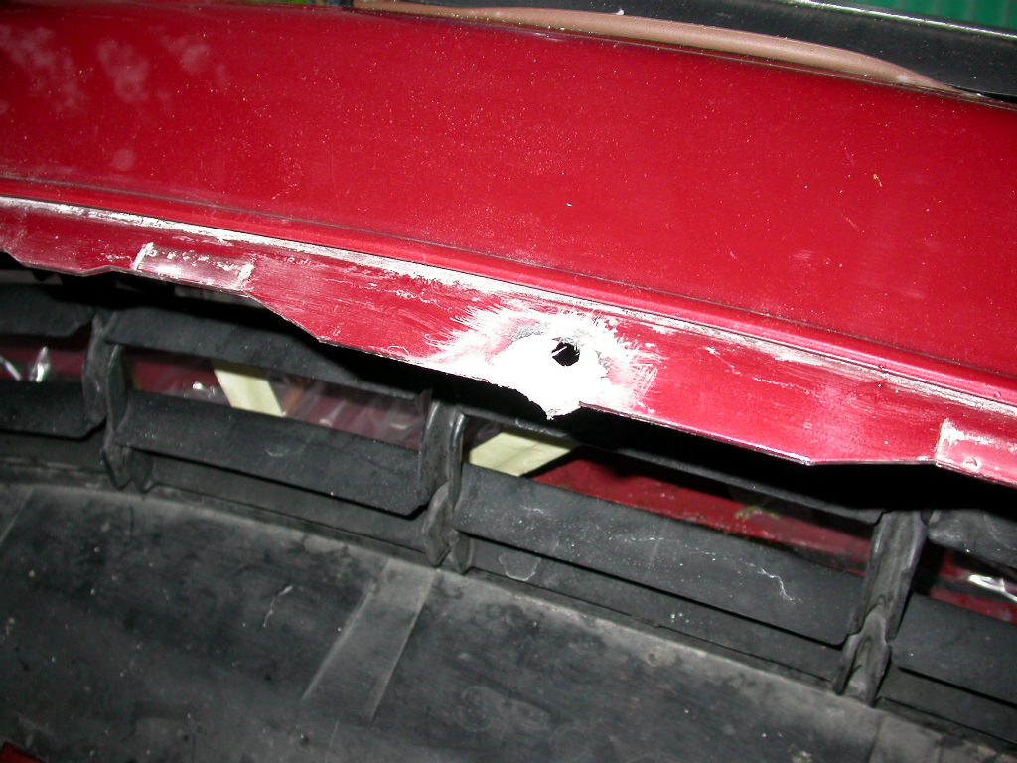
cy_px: 382
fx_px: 1116
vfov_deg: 37.7
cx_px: 508
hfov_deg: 49.0
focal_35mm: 38
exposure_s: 1/60
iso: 100
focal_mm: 7.85
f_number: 2.6
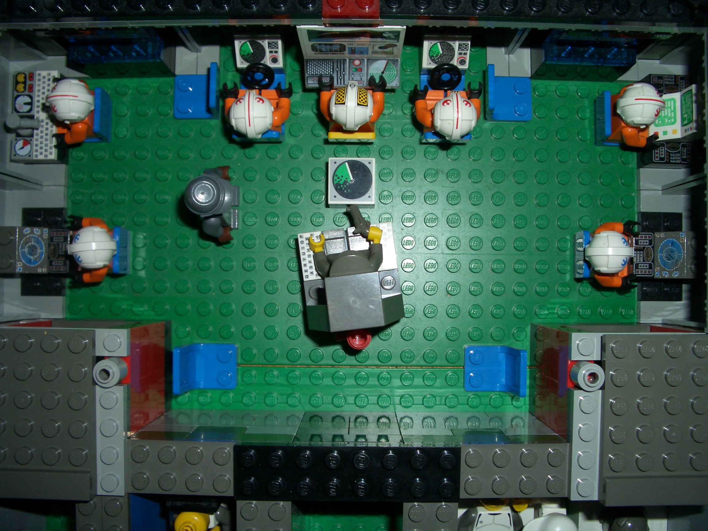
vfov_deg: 40.7
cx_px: 354
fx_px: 716
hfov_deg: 52.6
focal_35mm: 35
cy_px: 266
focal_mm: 5.8
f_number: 4.3
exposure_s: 1/60
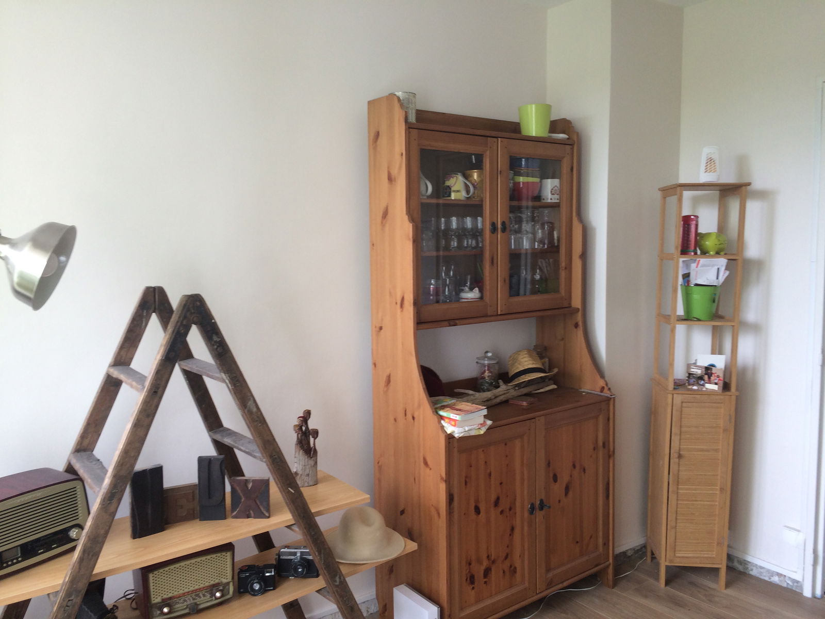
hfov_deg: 61.7
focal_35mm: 29
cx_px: 412
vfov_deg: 48.2
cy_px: 310
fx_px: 691
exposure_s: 1/50
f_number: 2.2
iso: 50
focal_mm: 4.15
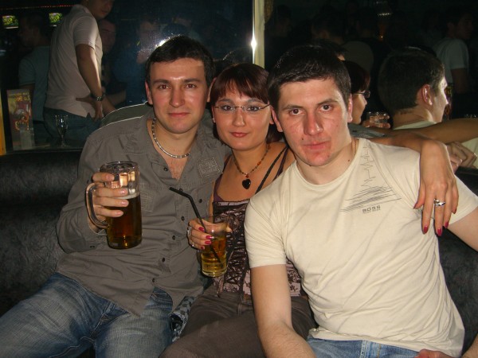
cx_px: 239
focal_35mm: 38
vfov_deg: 37.7
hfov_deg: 49.0
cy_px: 179
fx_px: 525
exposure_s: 1/60
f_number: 2.8
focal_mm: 7.9
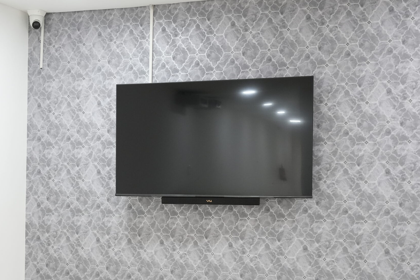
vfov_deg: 18.5
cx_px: 137
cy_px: 187
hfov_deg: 27.3
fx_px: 859
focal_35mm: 74
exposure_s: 1/100
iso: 3200
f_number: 5
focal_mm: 47.4
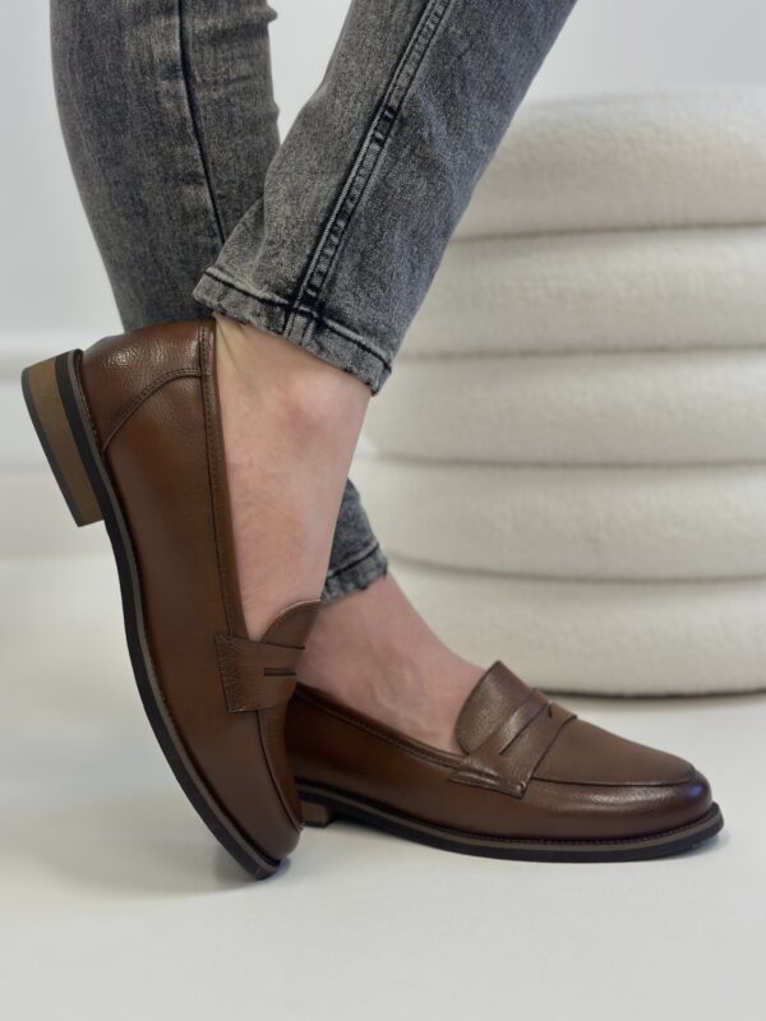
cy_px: 510
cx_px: 383
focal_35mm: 48
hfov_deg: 30.3
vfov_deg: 39.7
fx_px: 1416
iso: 125
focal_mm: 6.86
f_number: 1.78
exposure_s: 1/100
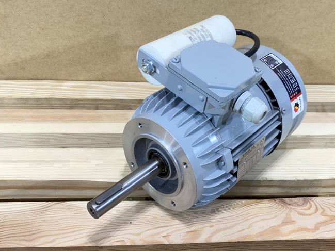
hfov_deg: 45.6
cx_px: 194
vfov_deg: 34.9
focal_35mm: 41
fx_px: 397
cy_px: 89
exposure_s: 1/166
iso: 32
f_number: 1.8
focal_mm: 4.25
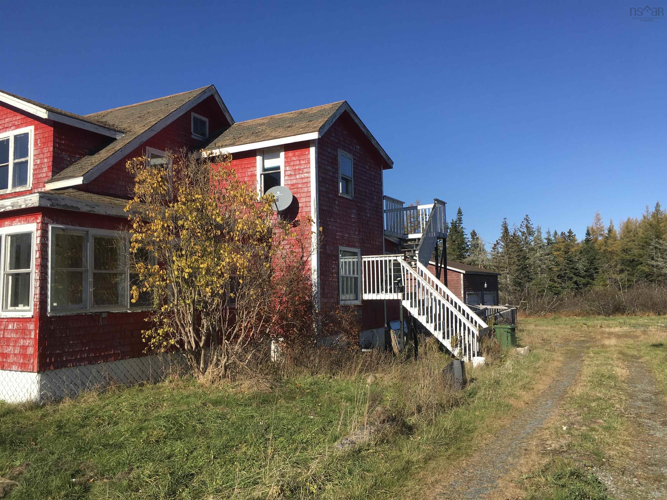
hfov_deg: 61.7
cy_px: 250
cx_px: 334
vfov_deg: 48.2
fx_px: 559
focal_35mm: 29
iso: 25
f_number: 2.2
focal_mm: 4.15
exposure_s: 1/1832
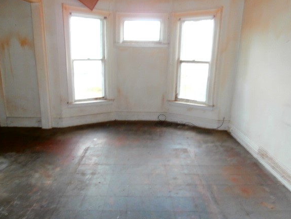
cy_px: 103
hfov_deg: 65.3
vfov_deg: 51.3
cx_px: 137
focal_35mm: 27
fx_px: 227
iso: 200
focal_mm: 4.2
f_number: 3
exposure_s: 1/30
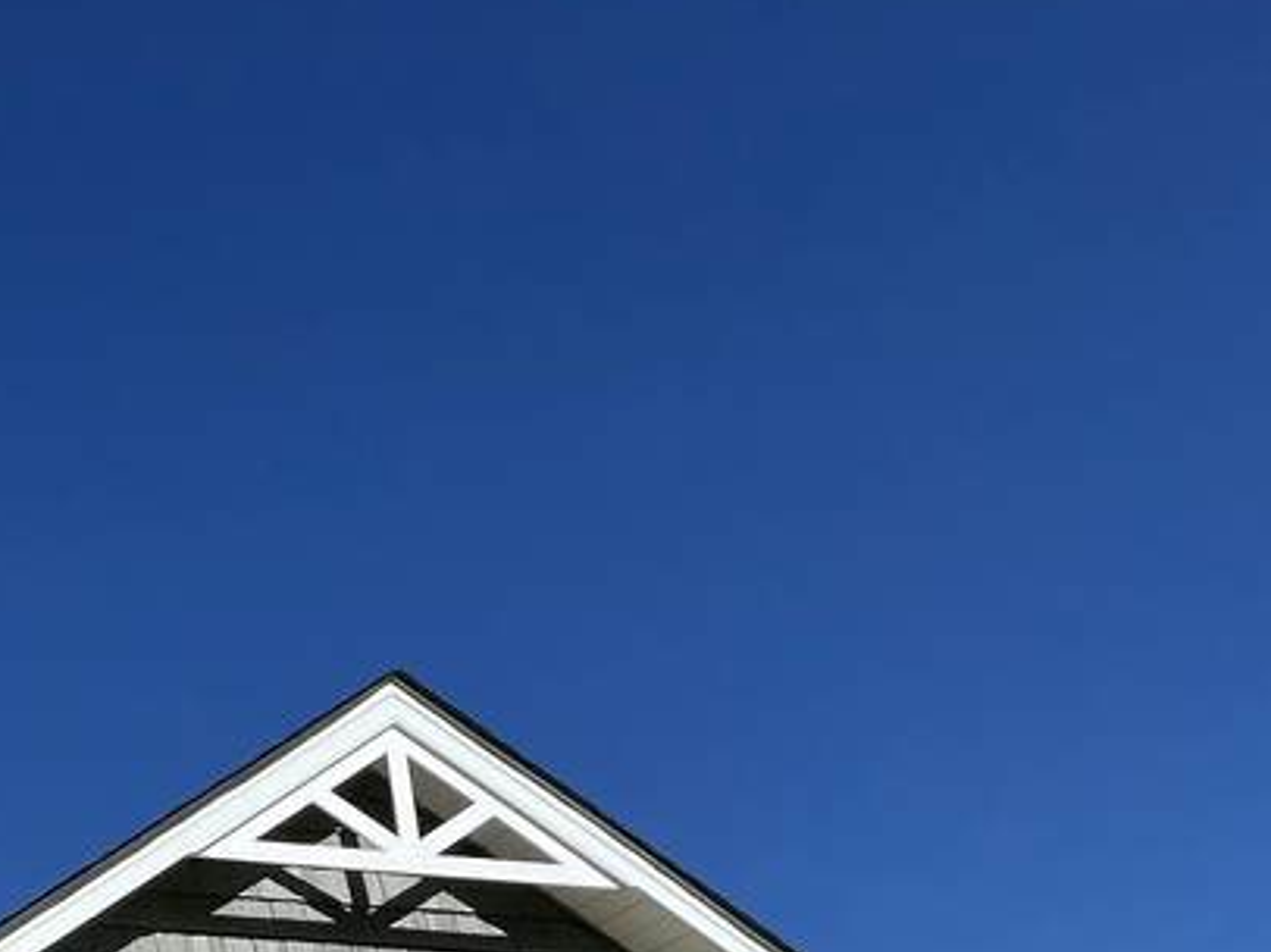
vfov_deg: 27.6
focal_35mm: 41
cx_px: -620
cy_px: 1312
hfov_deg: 29.1
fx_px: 1505
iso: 32
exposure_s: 1/3311
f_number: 1.8
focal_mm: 1.57
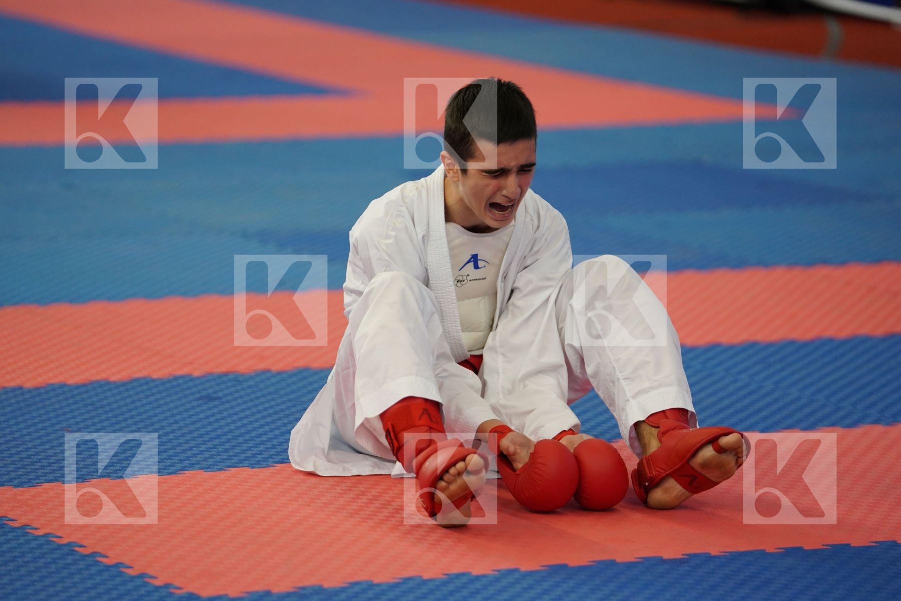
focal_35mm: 192
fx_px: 4805
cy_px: 300
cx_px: 450
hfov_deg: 10.7
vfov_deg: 7.2
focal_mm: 192
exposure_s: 1/1000
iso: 1600
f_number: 2.8
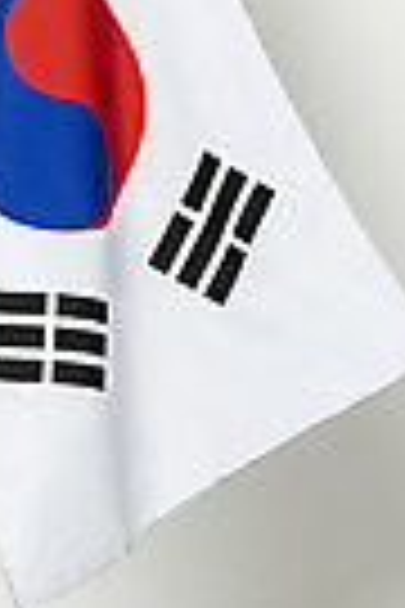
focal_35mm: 172
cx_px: 38
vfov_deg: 11.9
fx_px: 2902
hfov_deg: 8.0
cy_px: 311
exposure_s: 1/125
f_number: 18
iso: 100
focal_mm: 58
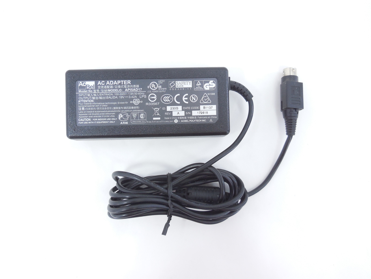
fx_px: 300
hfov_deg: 63.4
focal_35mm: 28
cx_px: 187
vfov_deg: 49.8
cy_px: 141
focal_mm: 4.5
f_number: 3.1
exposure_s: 1/30
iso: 140
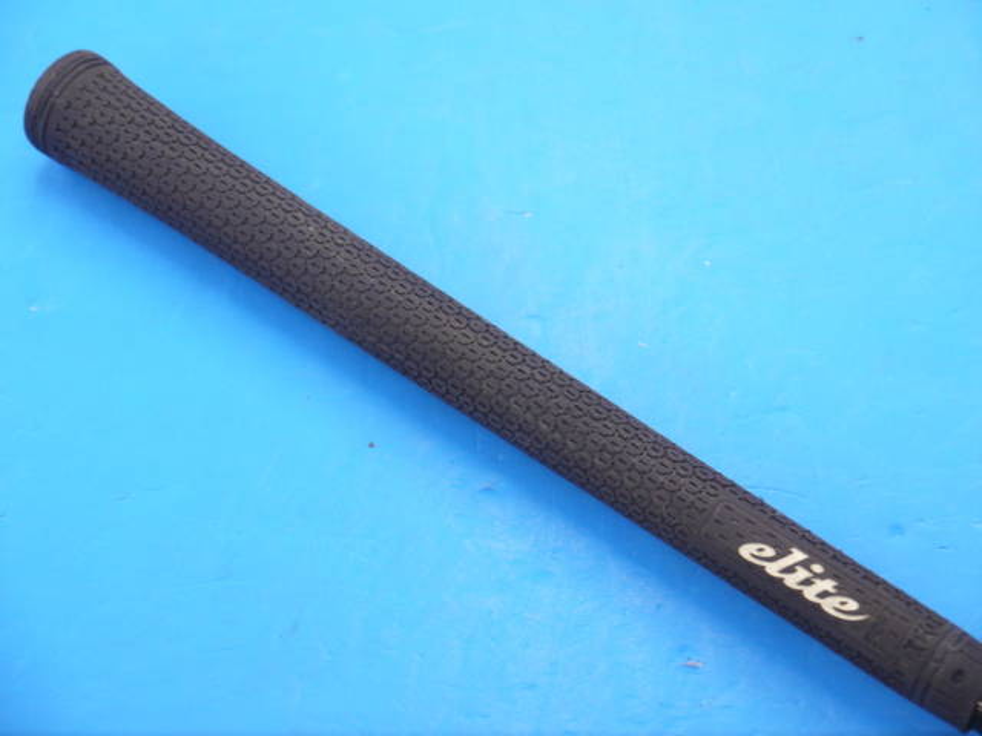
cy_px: 368
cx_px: 491
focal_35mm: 84
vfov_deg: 17.6
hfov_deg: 23.3
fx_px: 2383
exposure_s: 1/80
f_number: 5.6
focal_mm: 42
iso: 800
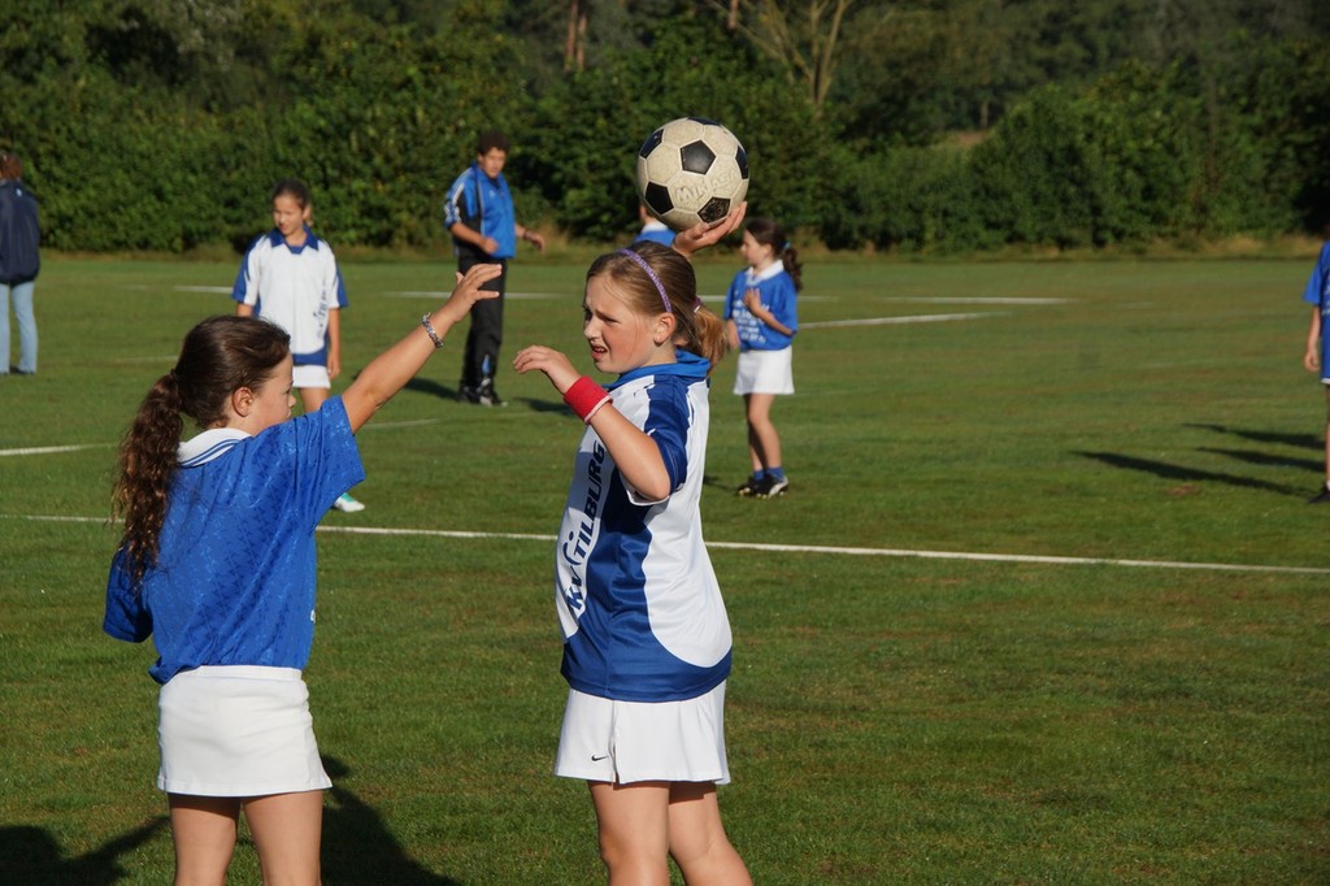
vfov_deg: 10.2
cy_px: 443
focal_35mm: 135
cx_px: 665
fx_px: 4986
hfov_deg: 15.2
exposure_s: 1/500
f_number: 8
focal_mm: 90
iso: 100
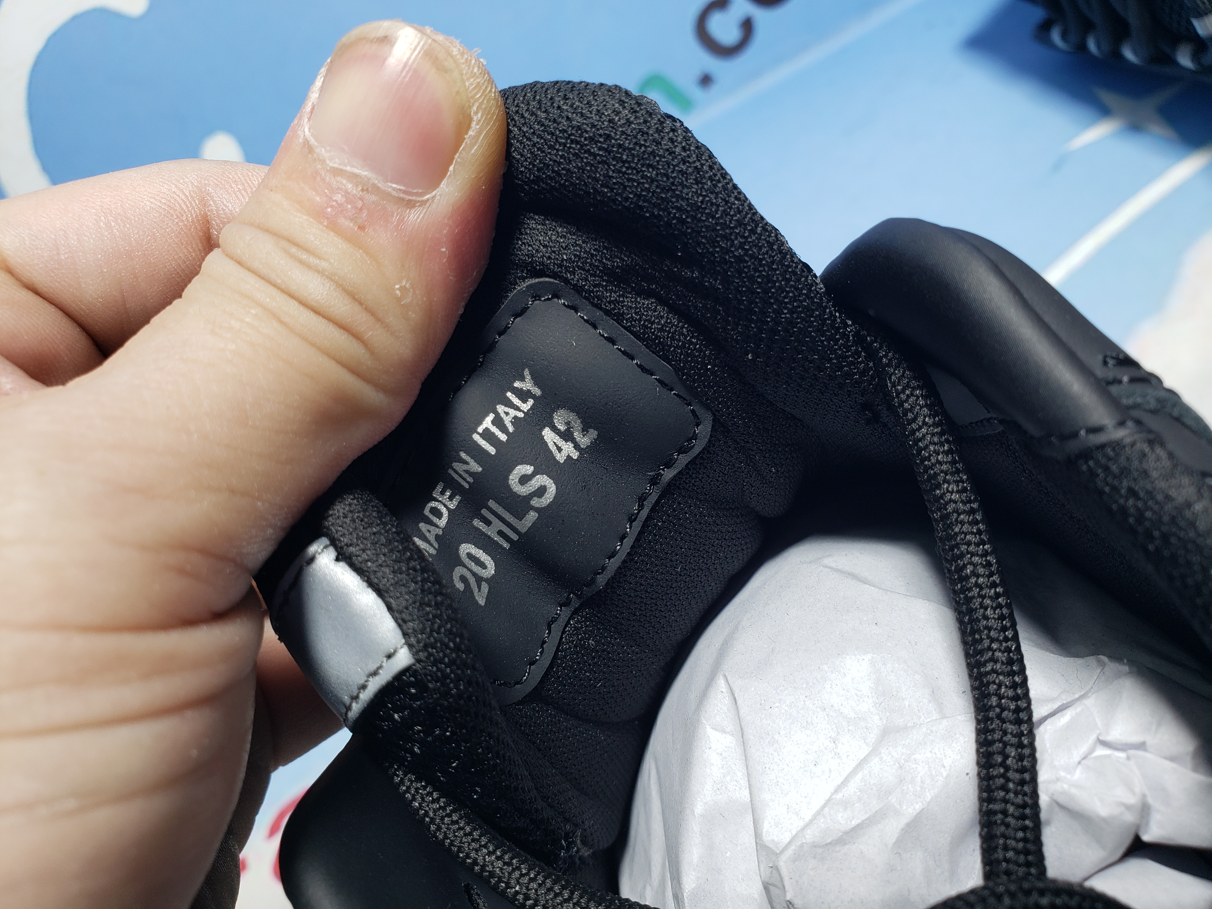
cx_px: 606
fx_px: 910
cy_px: 454
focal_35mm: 26
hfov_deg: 67.3
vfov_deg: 53.1
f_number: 2.4
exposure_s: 1/107
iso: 50
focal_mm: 4.3
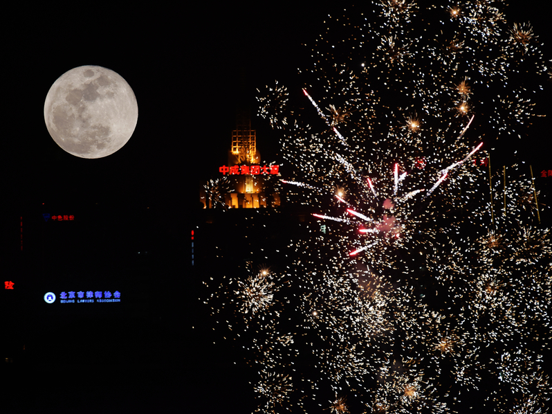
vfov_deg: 2.3
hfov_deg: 3.0
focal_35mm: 651
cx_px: 248
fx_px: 10378
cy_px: 207
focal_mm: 600
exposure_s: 1/25
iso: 1250
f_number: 5
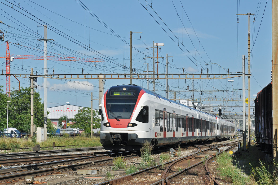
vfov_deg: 14.4
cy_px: 92
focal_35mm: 95
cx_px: 142
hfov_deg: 21.5
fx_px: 733
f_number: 7.1
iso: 200
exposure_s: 1/1000
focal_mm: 62
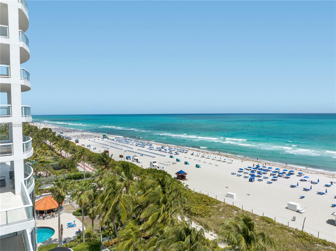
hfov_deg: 71.6
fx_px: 233
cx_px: 168
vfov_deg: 56.7
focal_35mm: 24
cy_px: 126
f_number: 5.6
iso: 100
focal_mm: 12.29
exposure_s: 1/1000
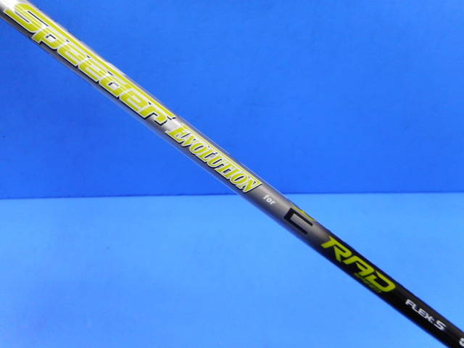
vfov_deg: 54.9
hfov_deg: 69.4
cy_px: 174
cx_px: 232
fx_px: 335
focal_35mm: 25
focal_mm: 4.5
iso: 110
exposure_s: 1/30
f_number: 3.7
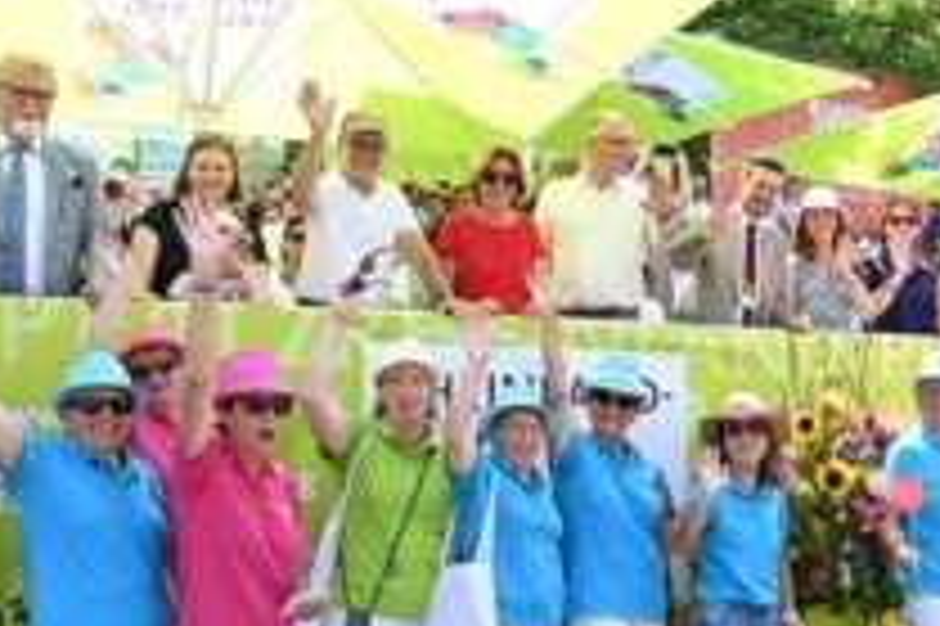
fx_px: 1200
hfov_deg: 41.5
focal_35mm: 46
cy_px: 412
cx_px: 706
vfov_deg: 29.0
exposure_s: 1/320
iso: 320
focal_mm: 24
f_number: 5.6
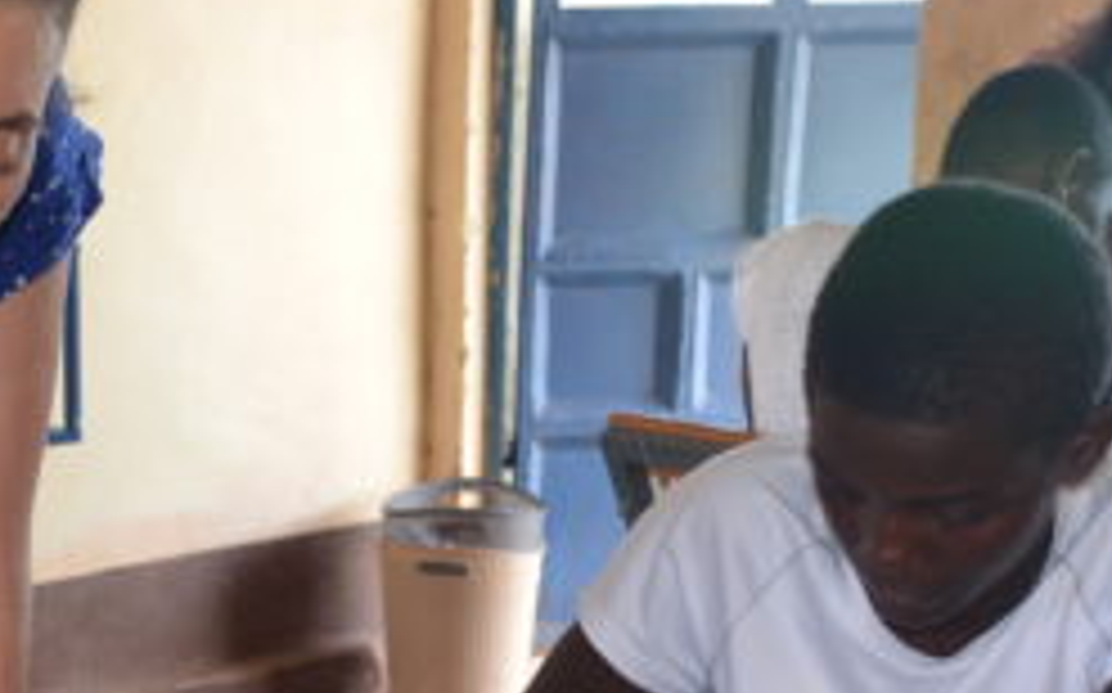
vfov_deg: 11.3
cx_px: -185
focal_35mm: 114
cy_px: 778
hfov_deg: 17.5
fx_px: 3452
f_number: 3.5
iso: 400
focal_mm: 18
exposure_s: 1/60
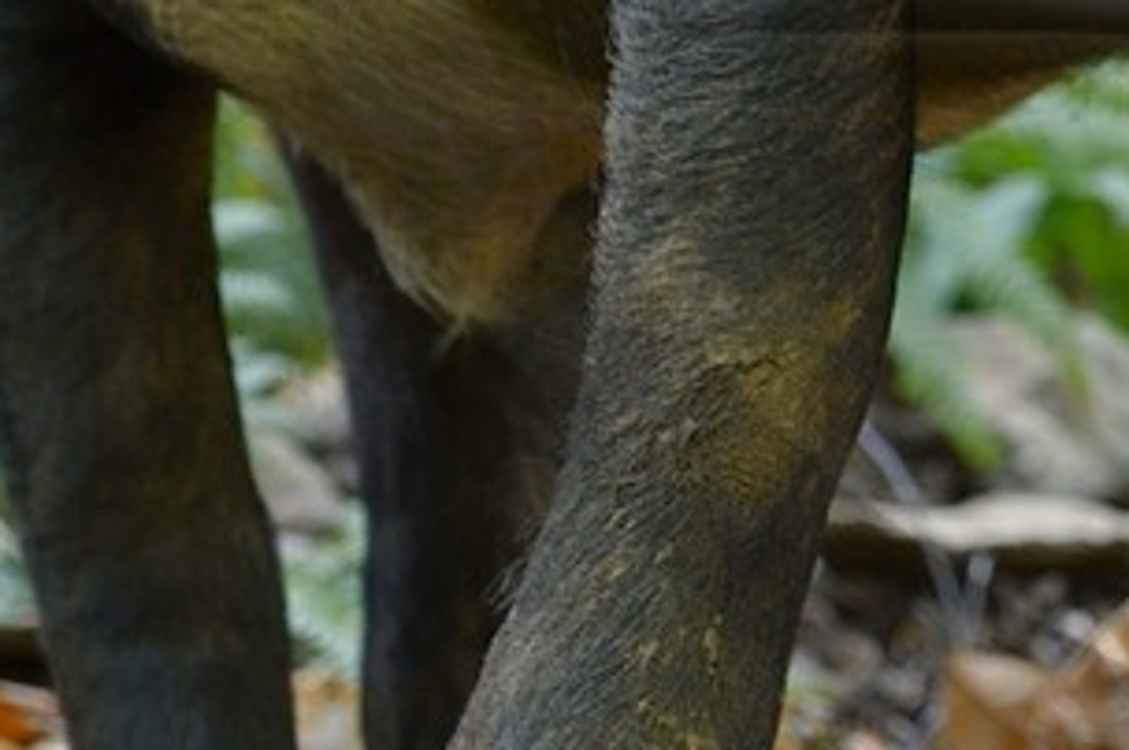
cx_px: 1708
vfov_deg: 3.7
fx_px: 11560
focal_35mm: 369
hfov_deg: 5.5
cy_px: -572
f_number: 4.5
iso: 500
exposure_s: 1/125
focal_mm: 70
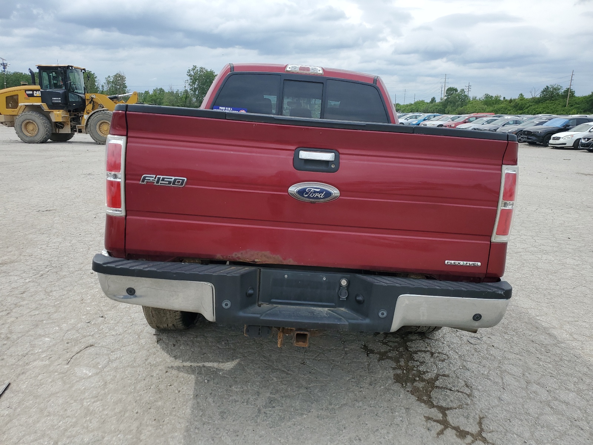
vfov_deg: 53.1
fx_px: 445
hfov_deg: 67.3
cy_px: 222
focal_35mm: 26
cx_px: 296
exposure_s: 1/2500
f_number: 1.5
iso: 50
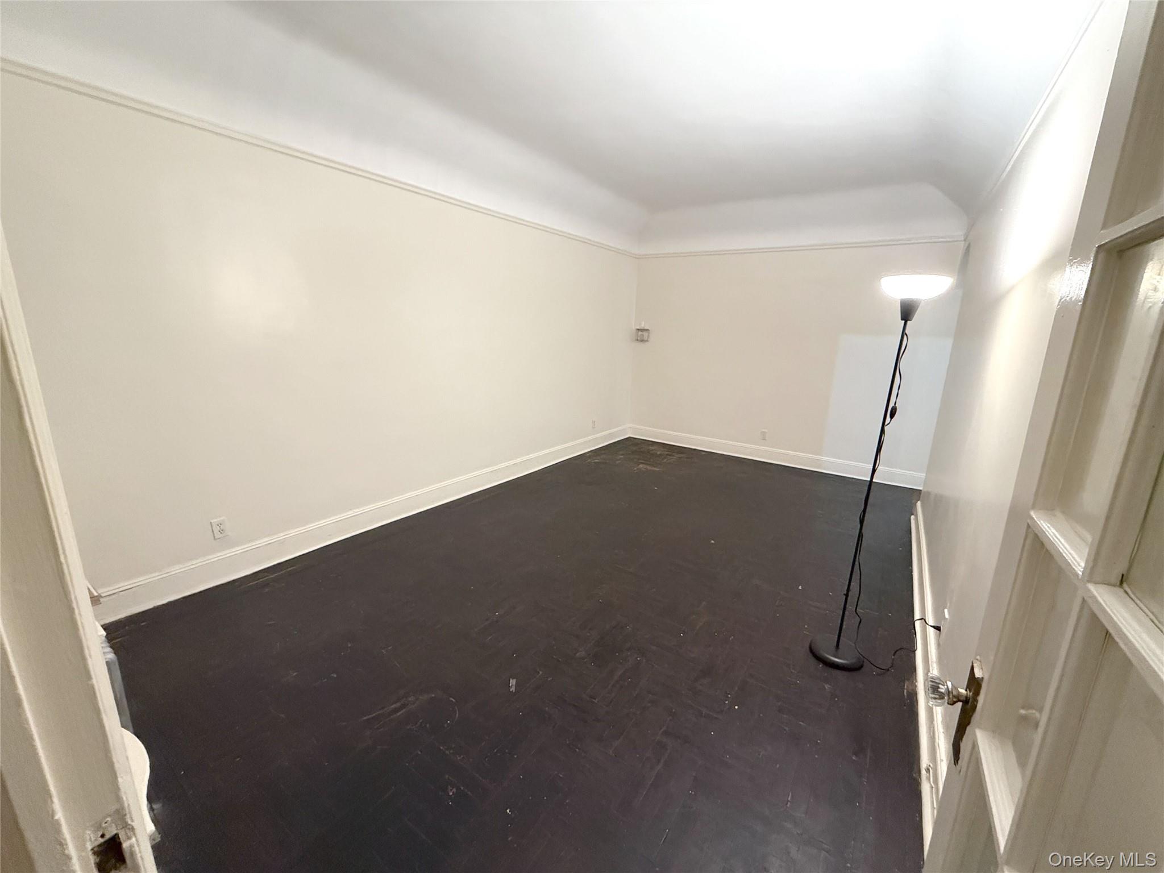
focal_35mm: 14
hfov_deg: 102.1
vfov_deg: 85.7
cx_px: 582
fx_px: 471
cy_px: 436
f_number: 2.2
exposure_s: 1/60
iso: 640
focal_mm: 2.22
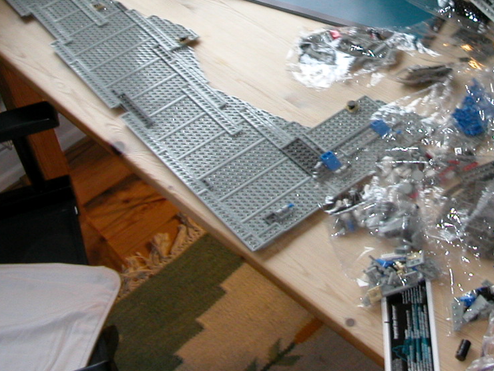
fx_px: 913
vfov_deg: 22.5
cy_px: 57
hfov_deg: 29.7
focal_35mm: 64
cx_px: 386
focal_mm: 5.6
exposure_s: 1/5.7
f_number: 2.7
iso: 200
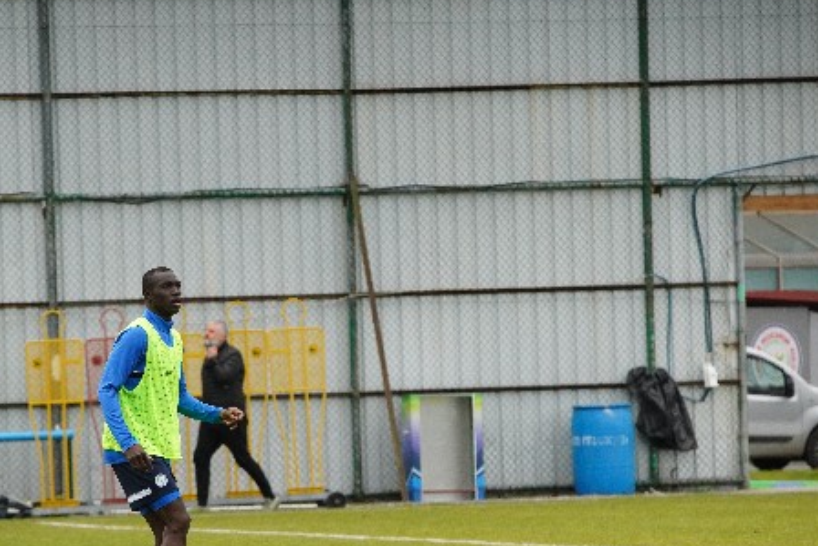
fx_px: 6796
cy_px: 352
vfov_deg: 4.6
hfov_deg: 6.9
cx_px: 257
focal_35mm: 299
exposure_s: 1/6400
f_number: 5.6
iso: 5000
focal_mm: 200
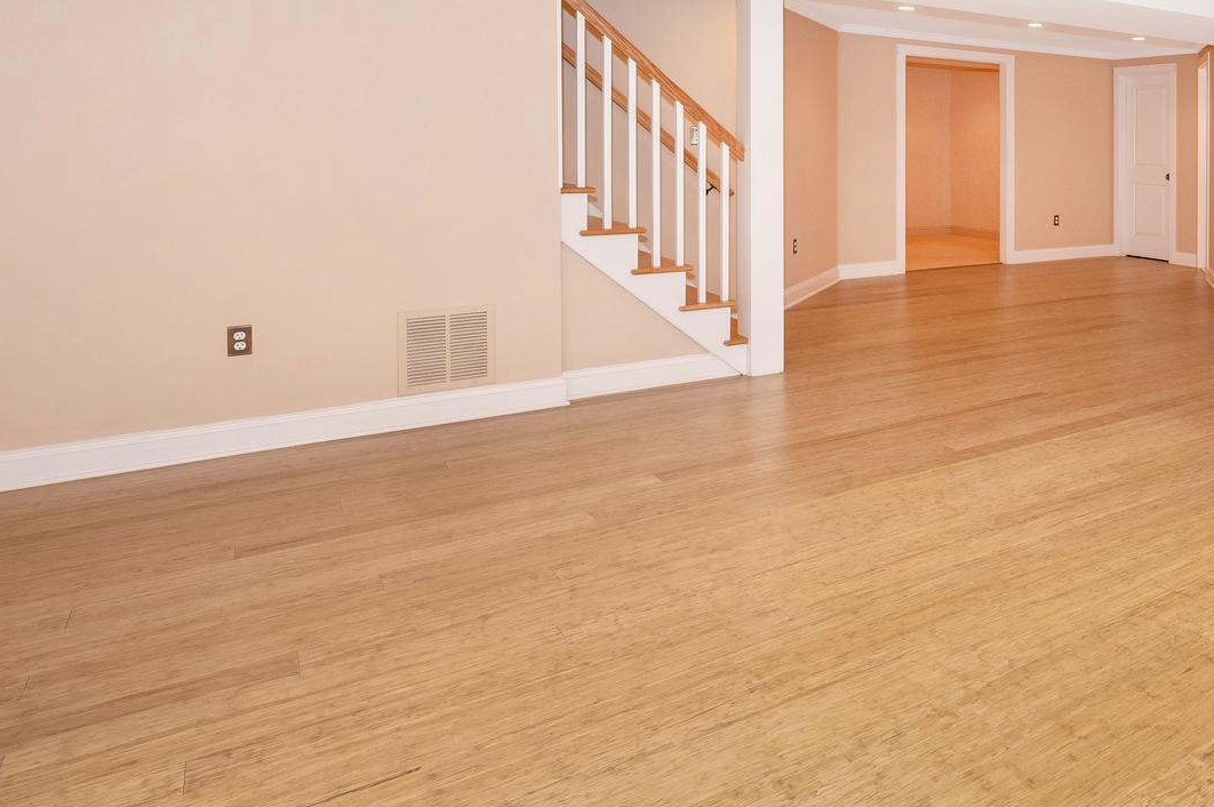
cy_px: 160
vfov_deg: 45.4
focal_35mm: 27
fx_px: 910
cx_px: 1092
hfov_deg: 57.9
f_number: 8
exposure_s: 1/30
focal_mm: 14
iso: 500
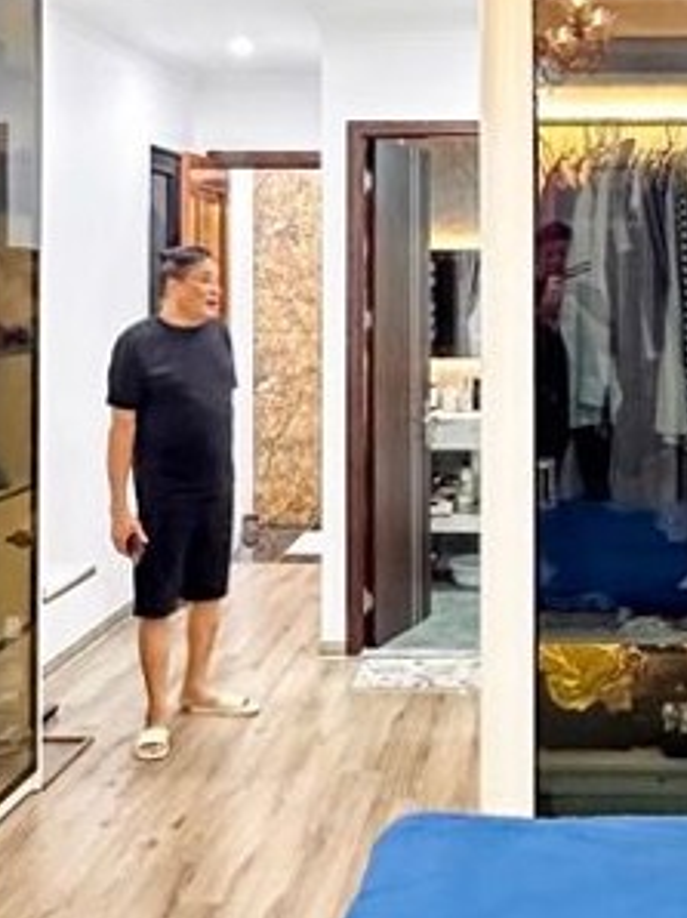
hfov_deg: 30.3
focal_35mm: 47
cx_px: 524
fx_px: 1245
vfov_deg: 39.7
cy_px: 265
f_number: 2.2
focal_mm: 2.22
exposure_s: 1/34
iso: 1000
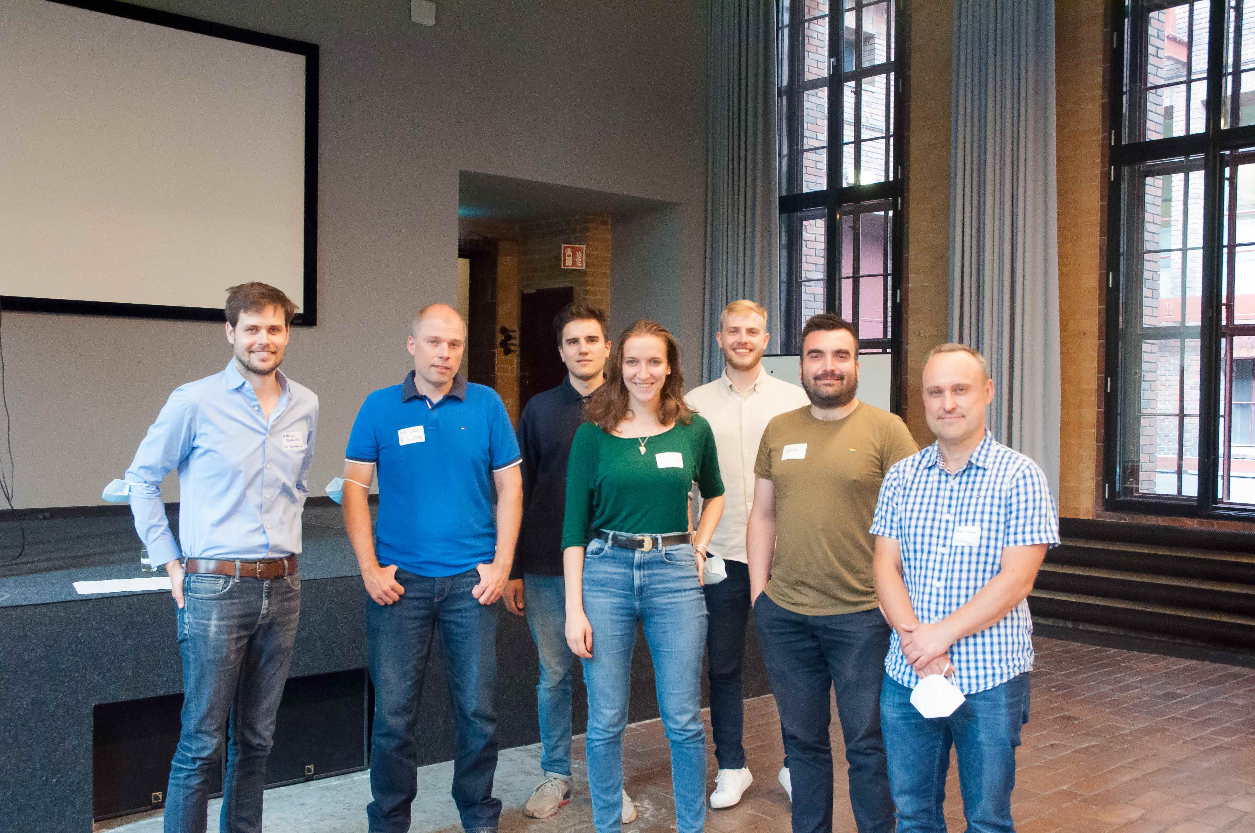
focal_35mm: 38
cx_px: 628
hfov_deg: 51.3
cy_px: 416
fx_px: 1306
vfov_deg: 35.4
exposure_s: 1/50
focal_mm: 25
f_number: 7.1
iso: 3200
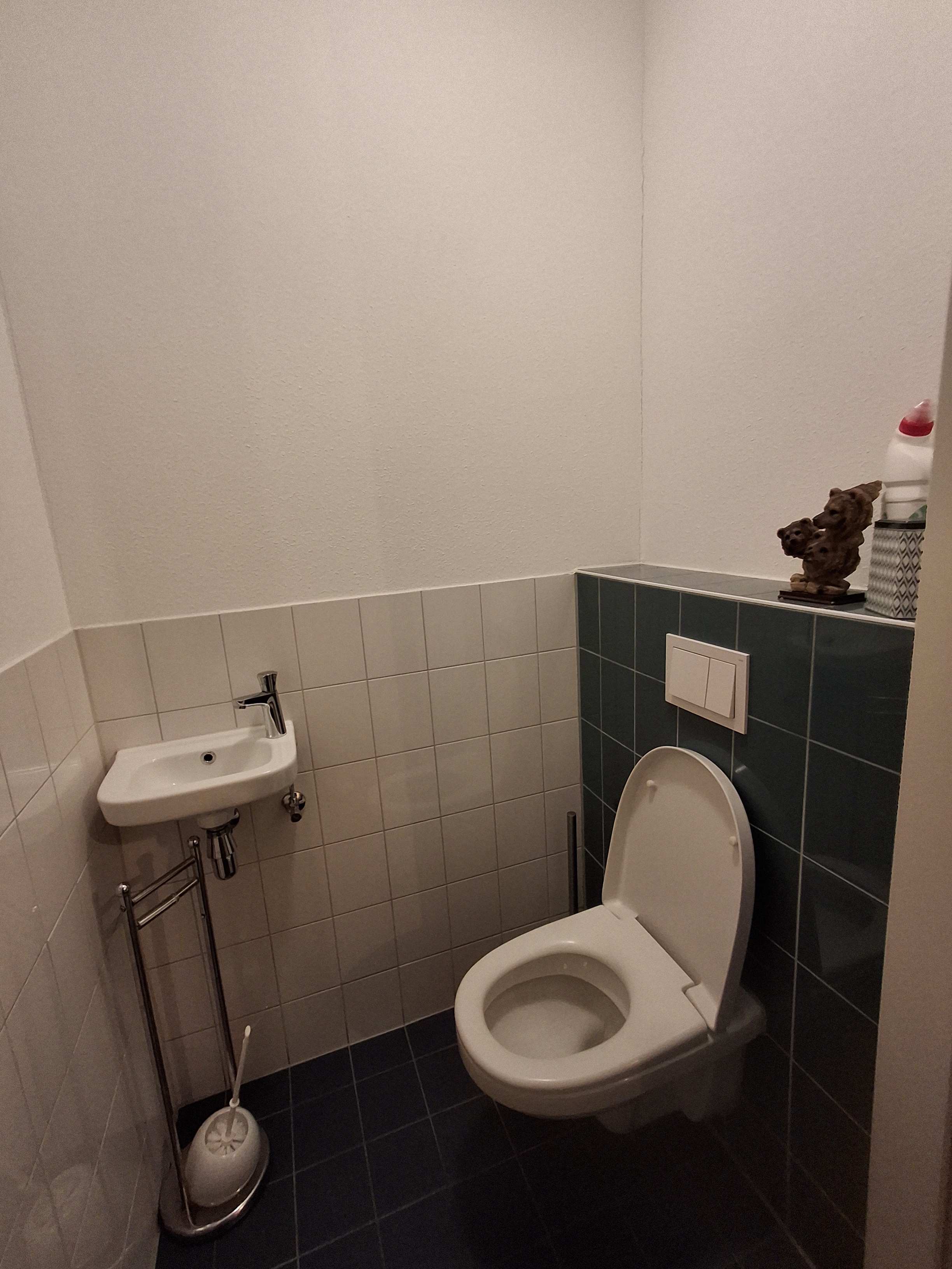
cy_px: 634
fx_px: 587
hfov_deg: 78.1
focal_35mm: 16
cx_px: 476
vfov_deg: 94.5
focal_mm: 1.64
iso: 250
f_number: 2.2
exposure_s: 1/33
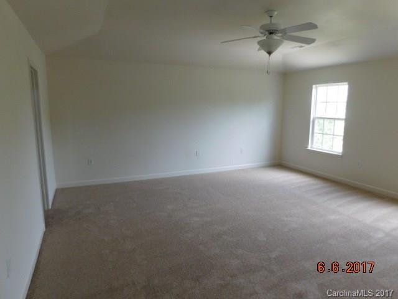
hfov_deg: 73.9
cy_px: 150
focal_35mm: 23
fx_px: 264
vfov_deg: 58.9
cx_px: 199
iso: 125
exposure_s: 1/60
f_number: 3
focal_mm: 4
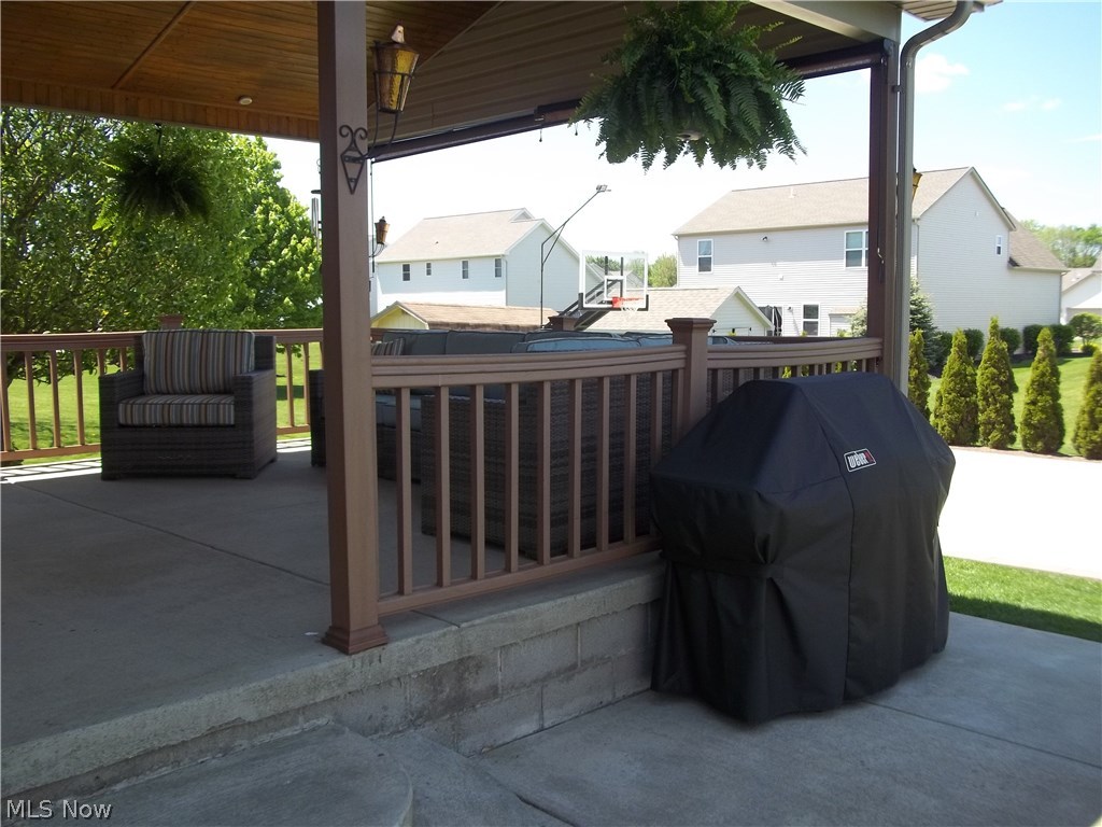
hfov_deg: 56.8
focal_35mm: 32
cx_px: 551
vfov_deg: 44.2
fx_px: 1019
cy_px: 414
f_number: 2.9
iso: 64
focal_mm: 5.7
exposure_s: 1/400
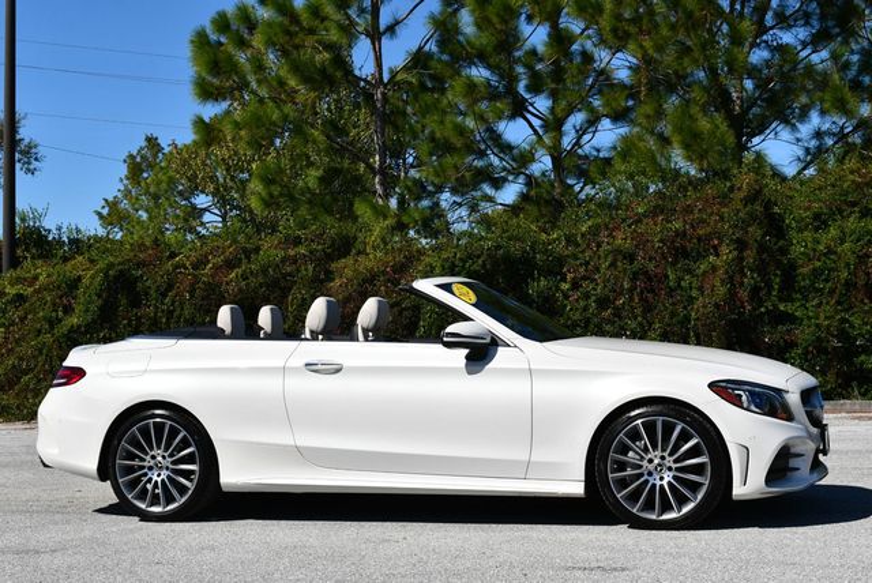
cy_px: 292
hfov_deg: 32.4
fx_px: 1503
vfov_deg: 22.0
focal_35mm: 62
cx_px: 436
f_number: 10
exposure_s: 1/400
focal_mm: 31
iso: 100
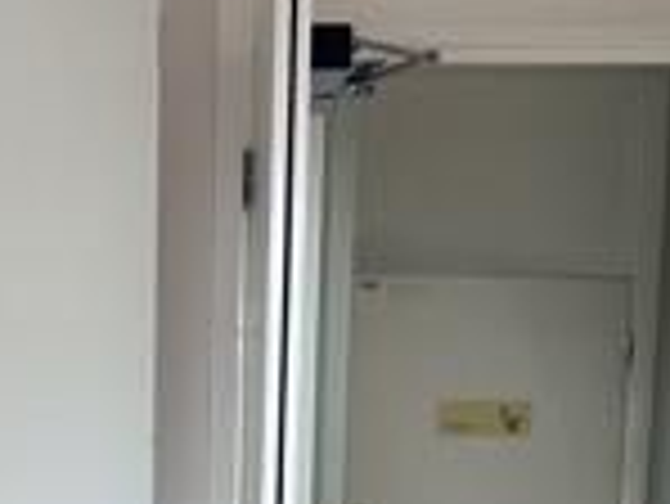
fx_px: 2015
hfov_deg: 18.7
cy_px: 868
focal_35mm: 104
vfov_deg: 13.1
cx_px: 110
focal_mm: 6.86
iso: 100
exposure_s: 1/121
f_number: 1.78
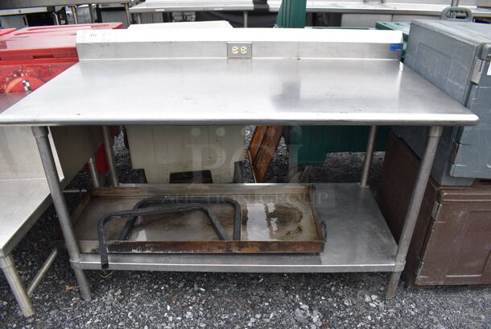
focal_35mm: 27
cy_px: 164
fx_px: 369
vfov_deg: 48.0
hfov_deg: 67.3
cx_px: 246
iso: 200
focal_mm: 18
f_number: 7.1
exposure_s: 1/250
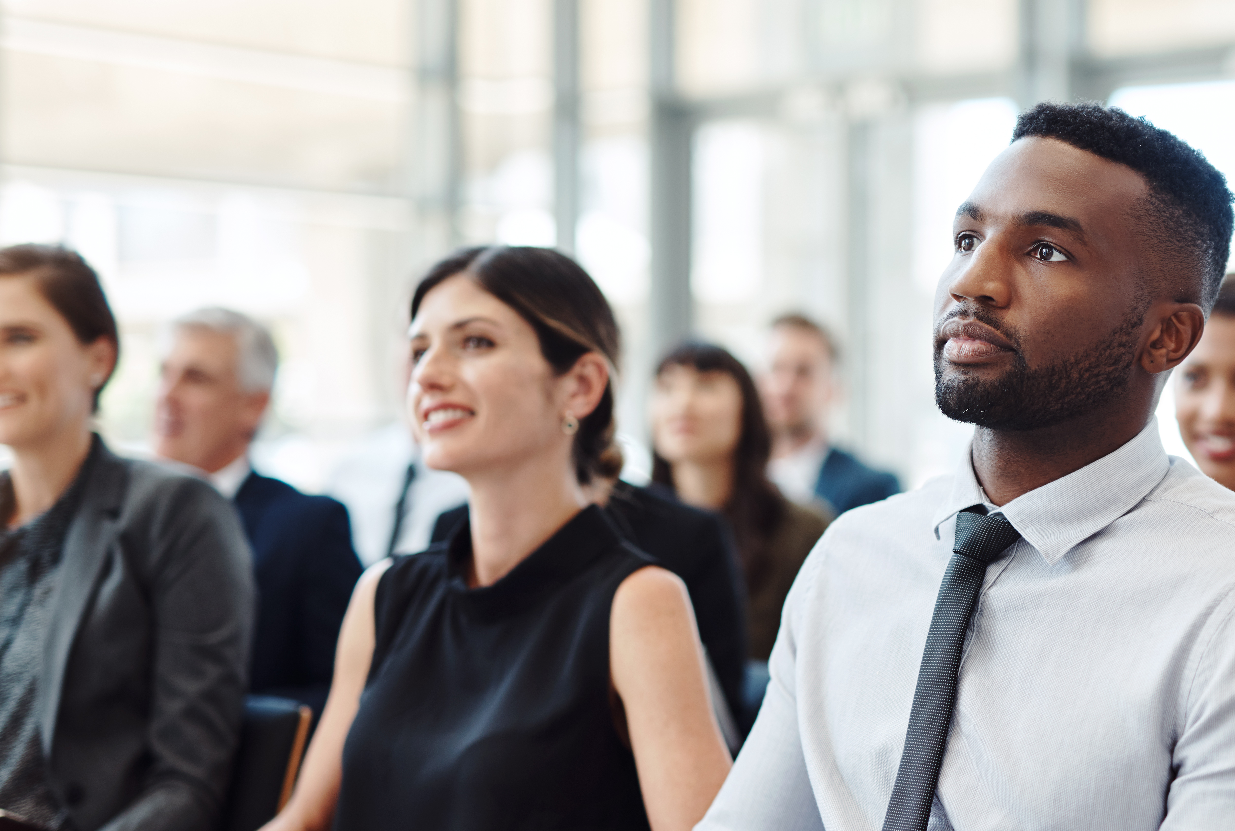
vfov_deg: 17.0
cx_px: 808
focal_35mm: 81
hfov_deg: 24.9
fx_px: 2786
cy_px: 467
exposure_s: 1/200
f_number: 1.8
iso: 200
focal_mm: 50
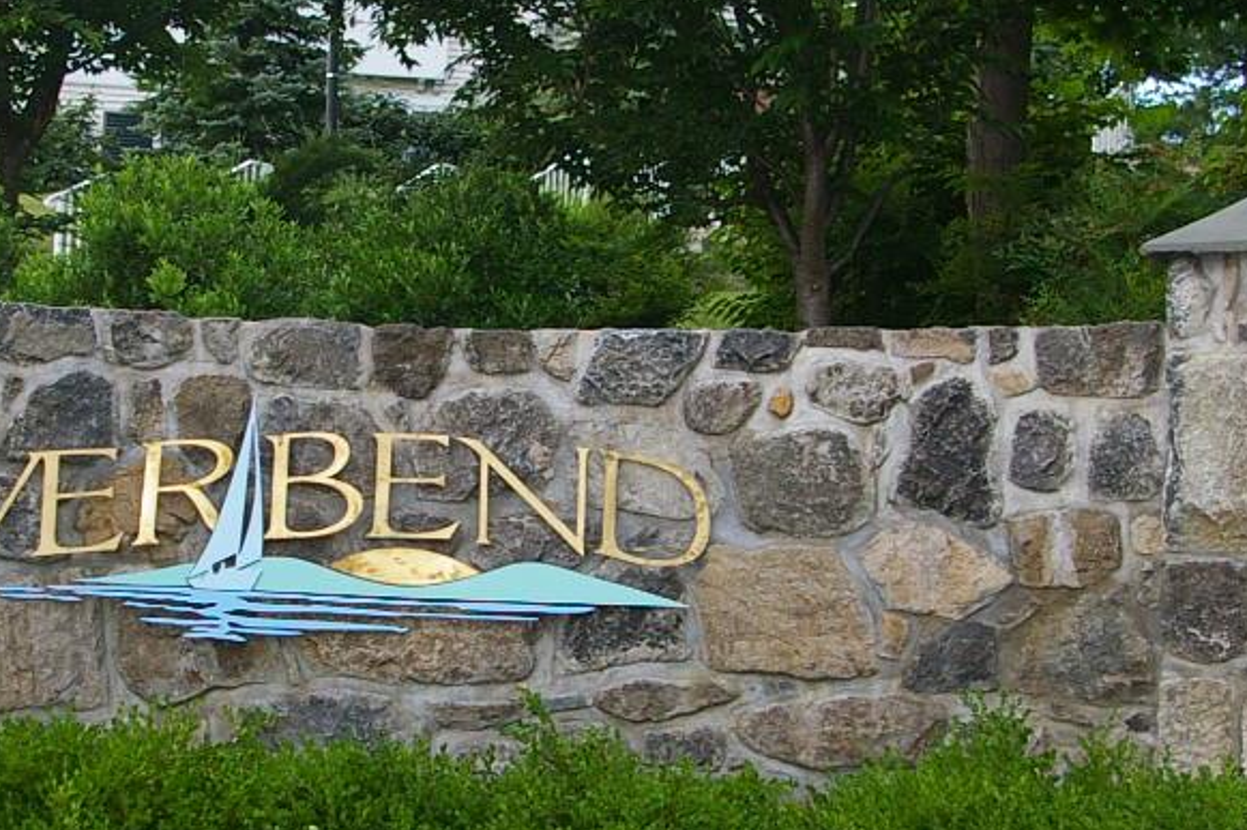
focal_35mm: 83
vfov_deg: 16.4
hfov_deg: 24.3
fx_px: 2885
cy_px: 431
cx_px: 436
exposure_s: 1/90
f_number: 4
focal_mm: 21
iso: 200
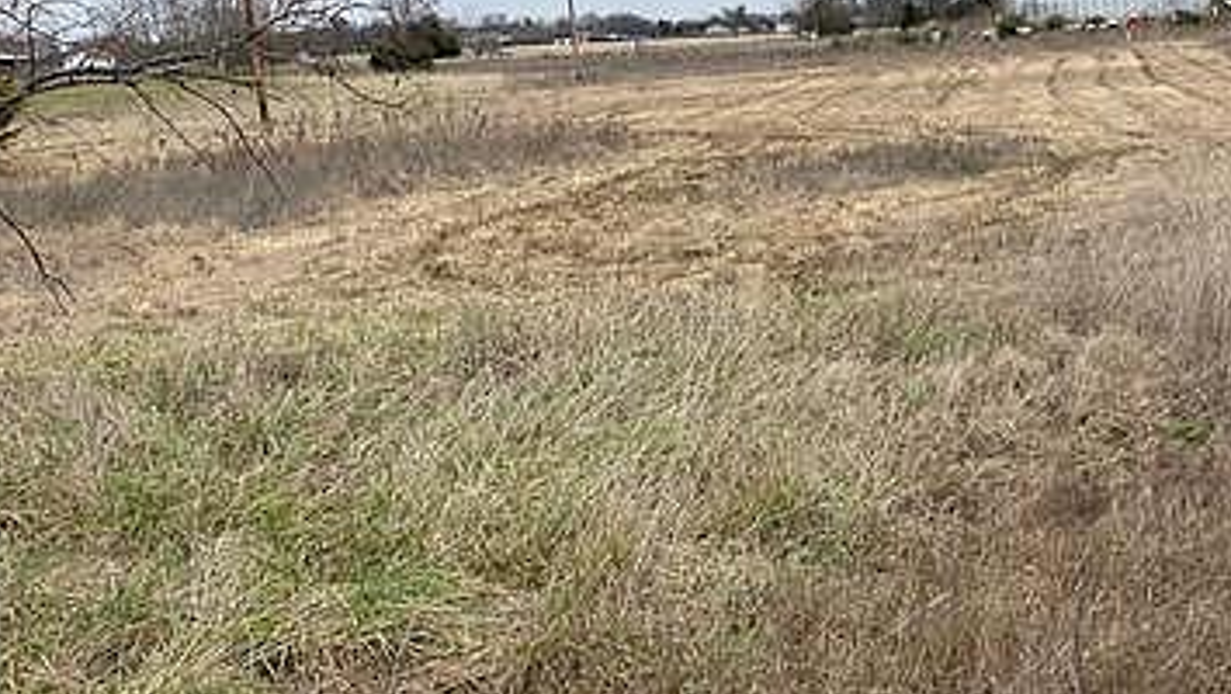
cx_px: 850
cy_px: 31
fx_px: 1665
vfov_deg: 22.8
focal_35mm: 51
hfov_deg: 39.9
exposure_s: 1/2070
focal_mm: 4.25
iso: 32
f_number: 1.8
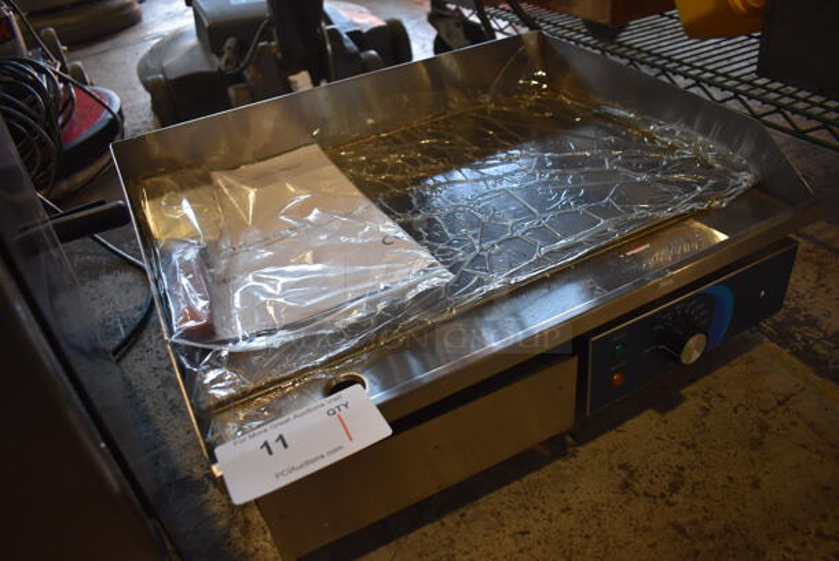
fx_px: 630
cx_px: 420
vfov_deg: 48.0
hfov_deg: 67.3
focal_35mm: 27
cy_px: 280
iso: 800
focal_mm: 18
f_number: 3.5
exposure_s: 1/250
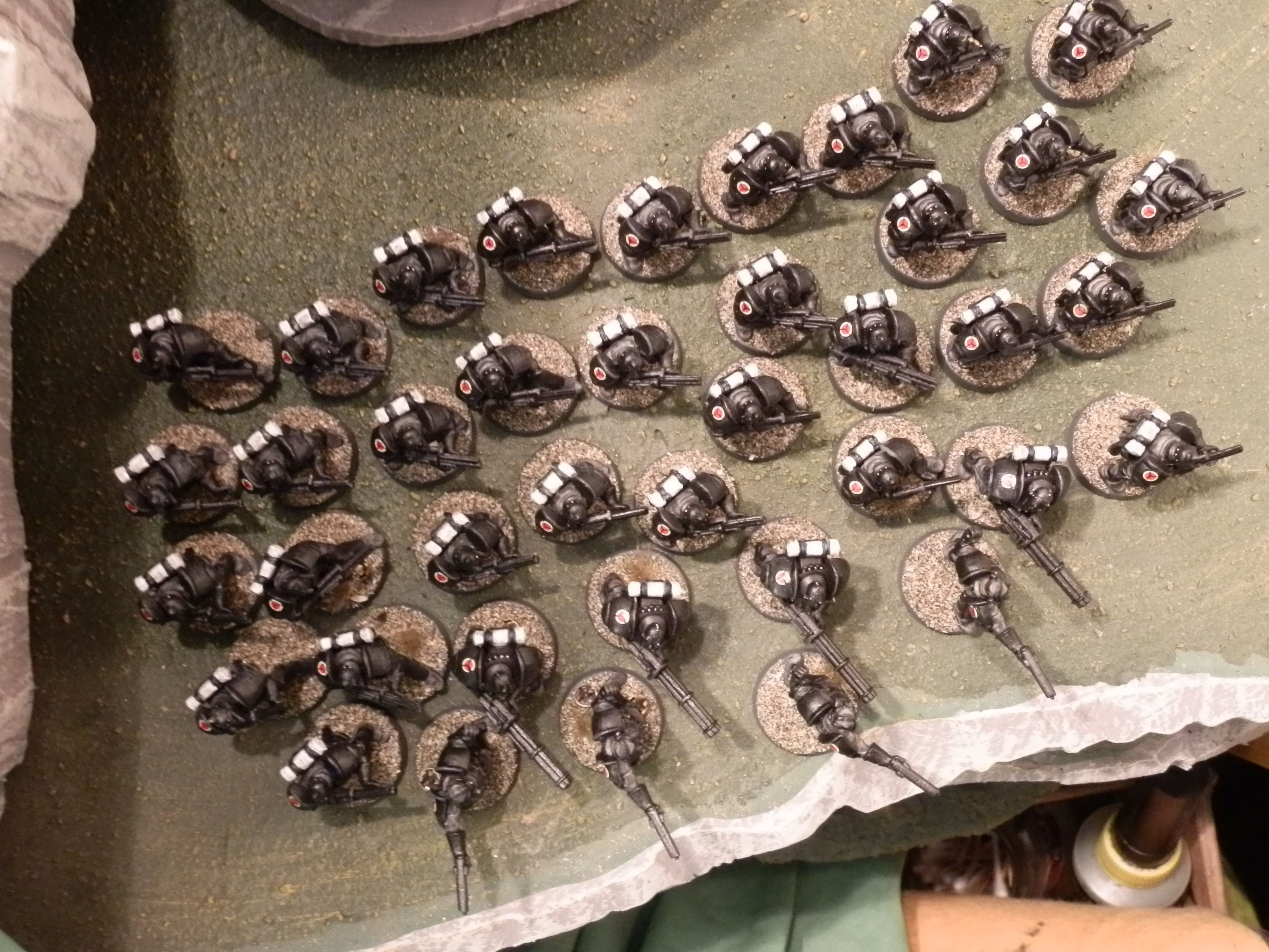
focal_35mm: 37
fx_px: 1356
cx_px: 634
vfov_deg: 38.7
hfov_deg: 50.1
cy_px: 476
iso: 400
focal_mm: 6.78
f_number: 3.3
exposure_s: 1/8
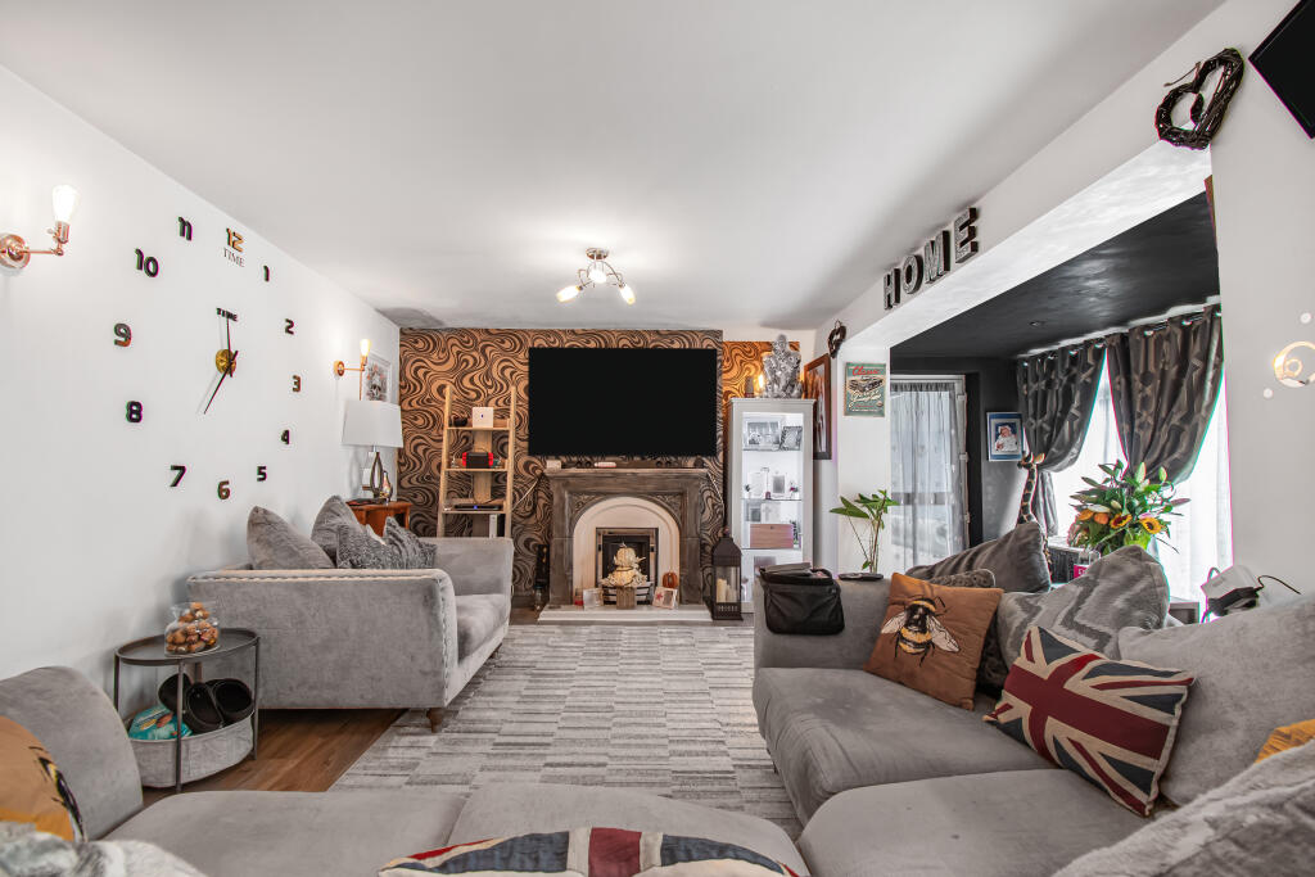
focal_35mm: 15
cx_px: 658
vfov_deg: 77.3
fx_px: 548
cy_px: 438
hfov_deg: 100.4
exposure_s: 1/5
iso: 400
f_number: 8
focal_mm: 10
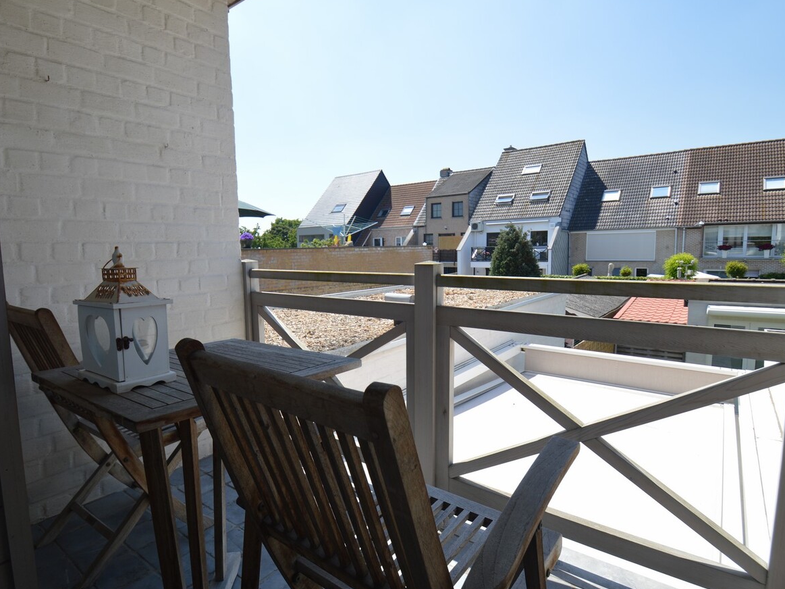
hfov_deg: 83.8
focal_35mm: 19
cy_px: 297
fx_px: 437
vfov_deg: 67.9
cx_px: 384
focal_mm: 11.5
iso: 100
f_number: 7.1
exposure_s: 1/200
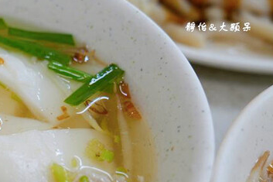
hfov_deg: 22.1
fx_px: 675
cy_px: 115
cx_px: 4
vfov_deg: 15.3
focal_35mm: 89
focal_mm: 37
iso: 320
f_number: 4.5
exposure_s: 1/50
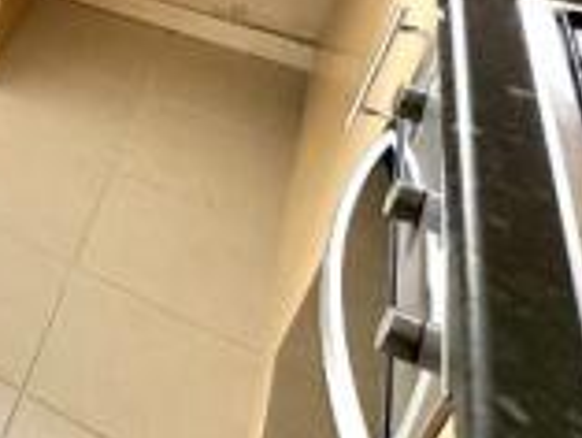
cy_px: -110
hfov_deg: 22.5
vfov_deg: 24.9
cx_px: -450
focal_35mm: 52
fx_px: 875
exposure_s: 1/99
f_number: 2.2
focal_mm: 2.22
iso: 80
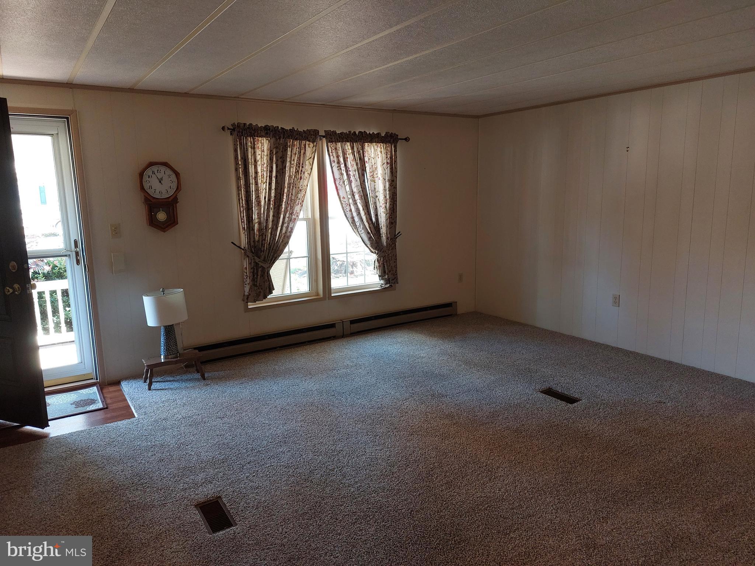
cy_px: 283
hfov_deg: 71.6
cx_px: 378
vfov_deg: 56.8
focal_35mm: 24
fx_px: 523
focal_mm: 5.23
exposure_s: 1/60
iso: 200
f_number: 1.8
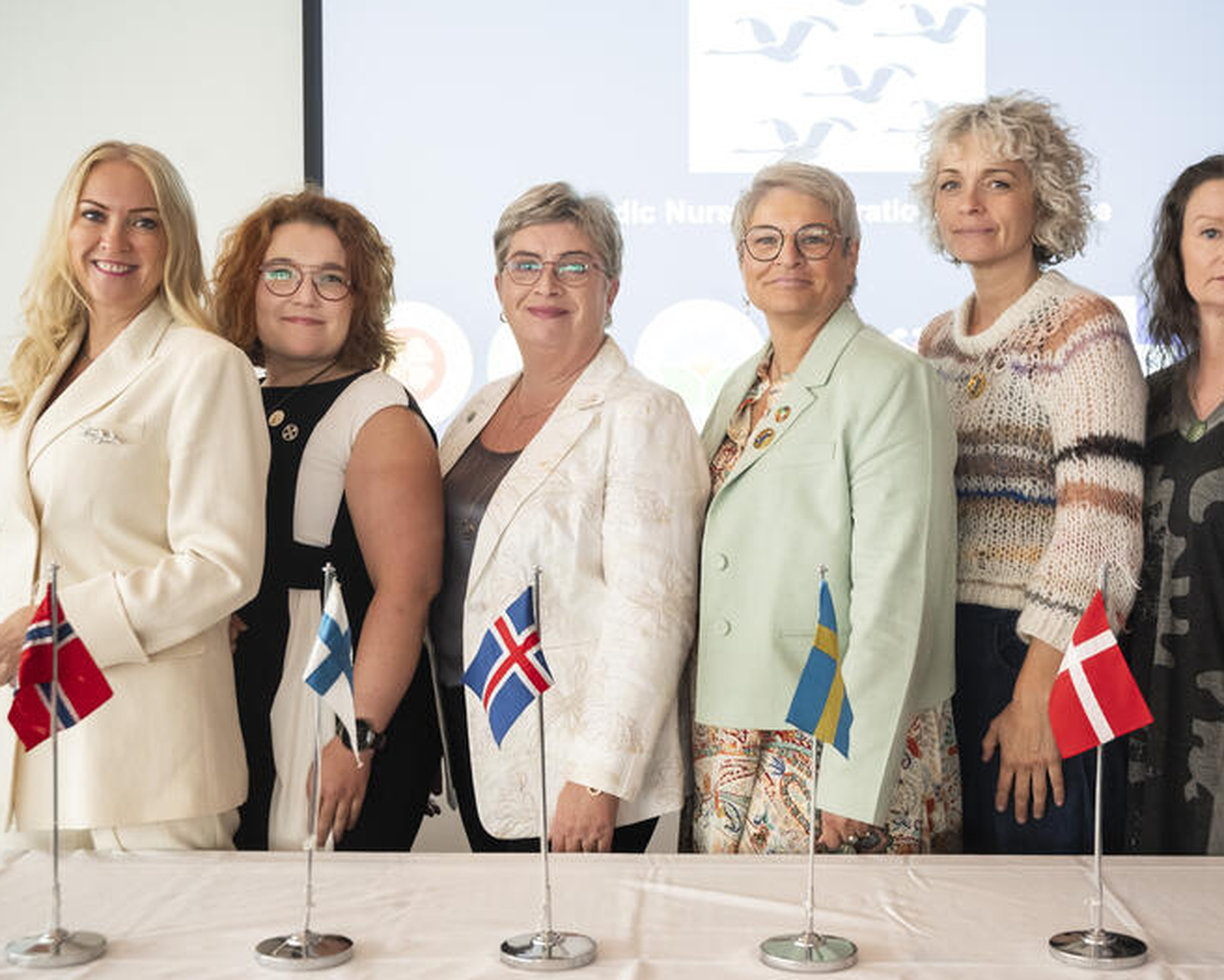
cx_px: 694
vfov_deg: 31.5
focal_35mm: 48
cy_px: 493
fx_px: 1739
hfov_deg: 38.7
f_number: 5
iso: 3200
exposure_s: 1/60
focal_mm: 42
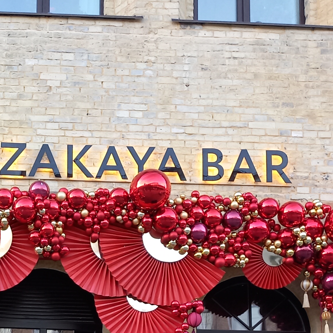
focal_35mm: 76
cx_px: -15
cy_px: 413
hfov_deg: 21.8
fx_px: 827
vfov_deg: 21.0
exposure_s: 1/50
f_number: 1.8
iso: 80
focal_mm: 4.65
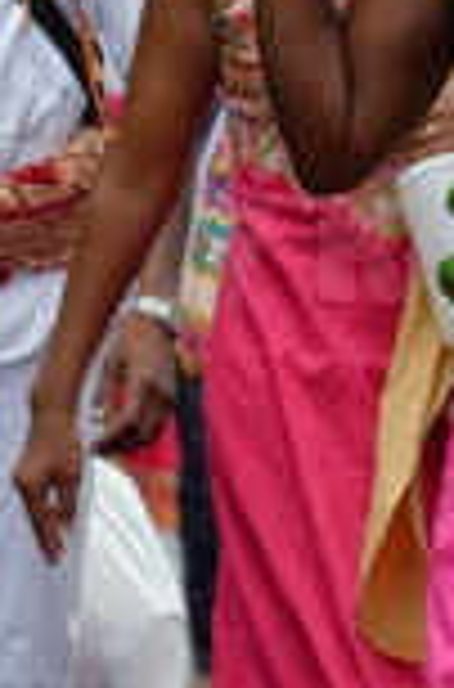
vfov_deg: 2.6
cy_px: 351
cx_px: 600
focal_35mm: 794
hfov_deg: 1.7
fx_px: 15121
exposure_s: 1/400
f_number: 6.3
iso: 200
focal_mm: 135
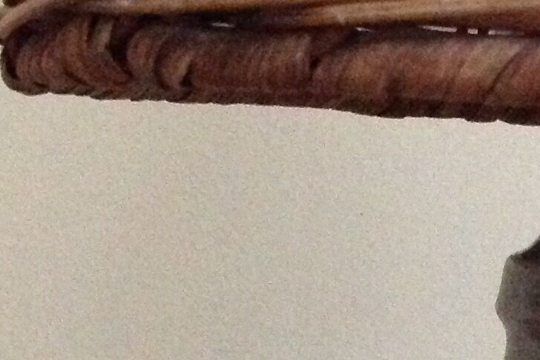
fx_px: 1949
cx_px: 345
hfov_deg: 15.7
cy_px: 597
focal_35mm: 130
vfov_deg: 10.1
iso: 800
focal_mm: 4.28
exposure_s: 1/15
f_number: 2.4
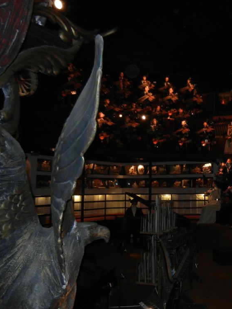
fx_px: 366
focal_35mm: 41
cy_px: 154
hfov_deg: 33.5
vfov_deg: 45.8
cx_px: 203
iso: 400
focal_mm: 5.4
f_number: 3.5
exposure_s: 1/30
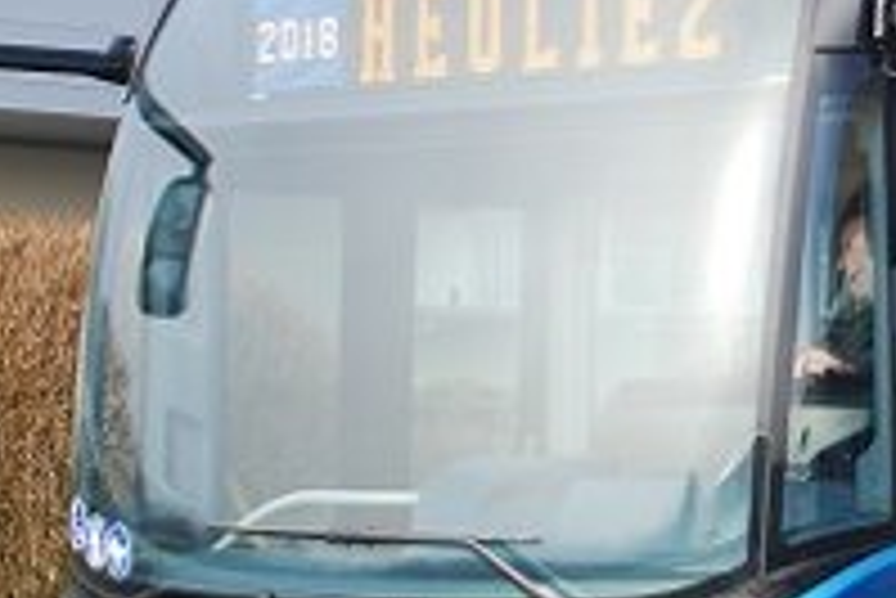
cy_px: 227
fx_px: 3113
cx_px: 1180
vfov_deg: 11.0
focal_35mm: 125
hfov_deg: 15.5
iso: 200
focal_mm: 24
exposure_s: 1/125
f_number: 9
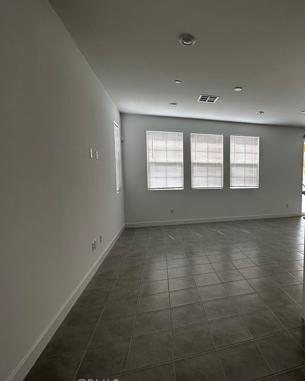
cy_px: 193
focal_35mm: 19
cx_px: 228
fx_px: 214
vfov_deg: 83.3
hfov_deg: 66.5
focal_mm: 2.22
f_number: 2.2
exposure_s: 1/184
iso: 40
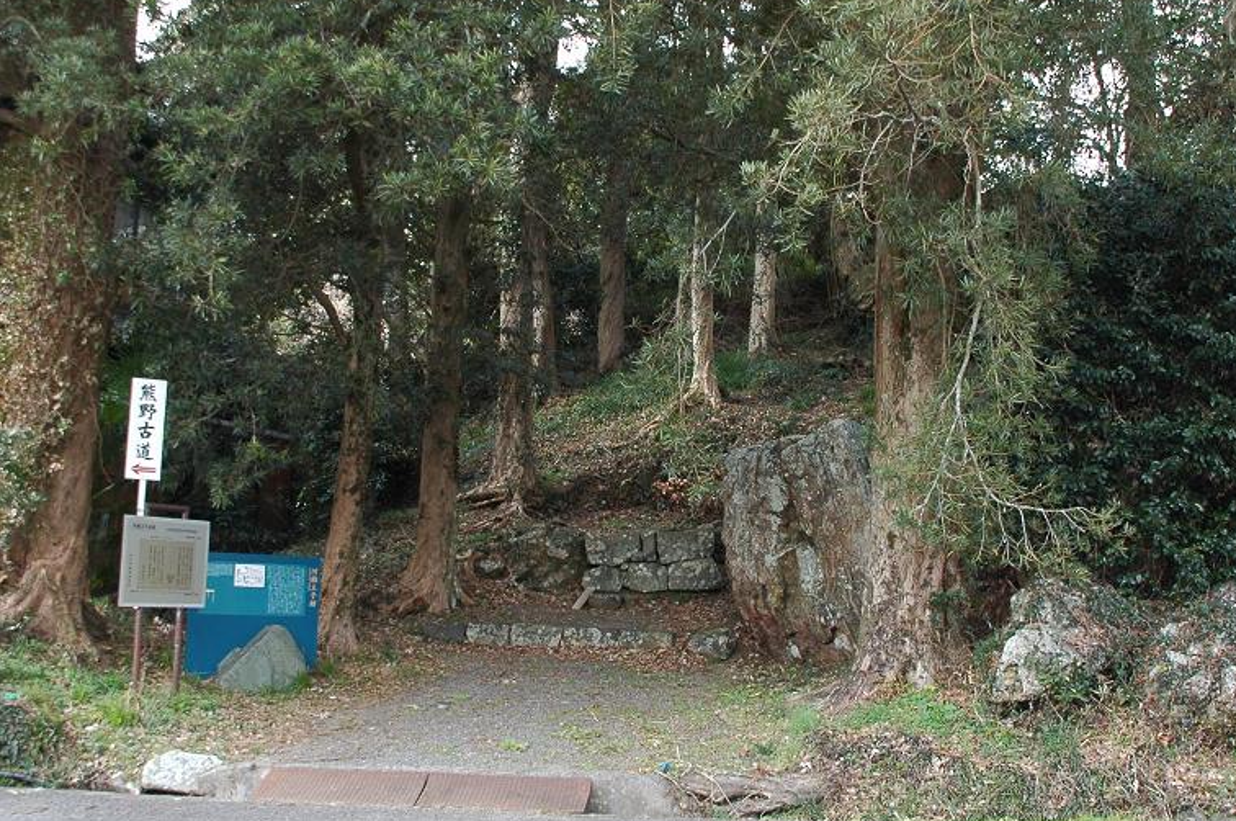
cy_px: 376
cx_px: 626
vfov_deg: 33.3
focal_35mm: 40
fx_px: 1372
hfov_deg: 48.5
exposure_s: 1/60
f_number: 6.3
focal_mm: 18
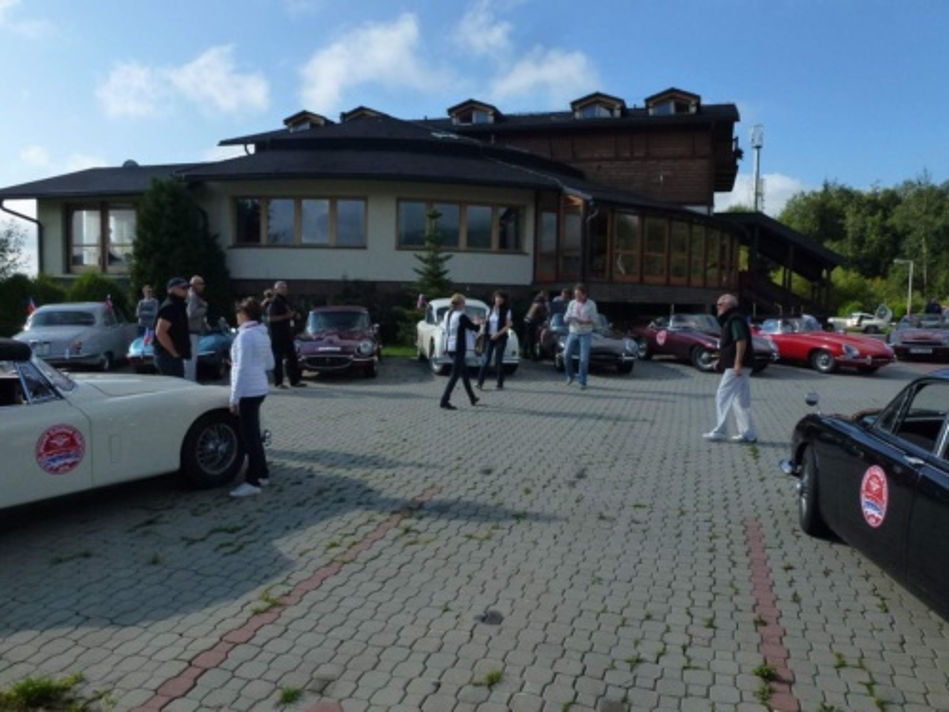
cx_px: 474
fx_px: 713
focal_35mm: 26
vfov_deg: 53.1
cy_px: 356
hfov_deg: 67.3
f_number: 4
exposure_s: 1/1300
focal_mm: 4.7
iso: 160
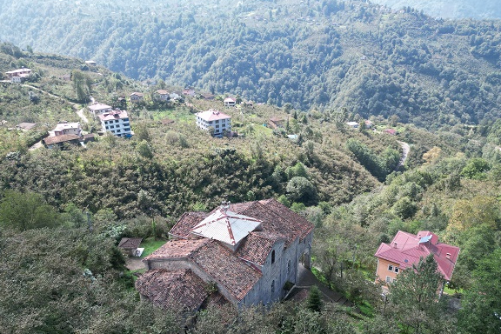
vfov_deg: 49.4
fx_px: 362
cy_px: 191
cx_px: 245
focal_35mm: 26
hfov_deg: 69.4
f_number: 1.7
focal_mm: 6.72
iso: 130
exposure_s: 1/725
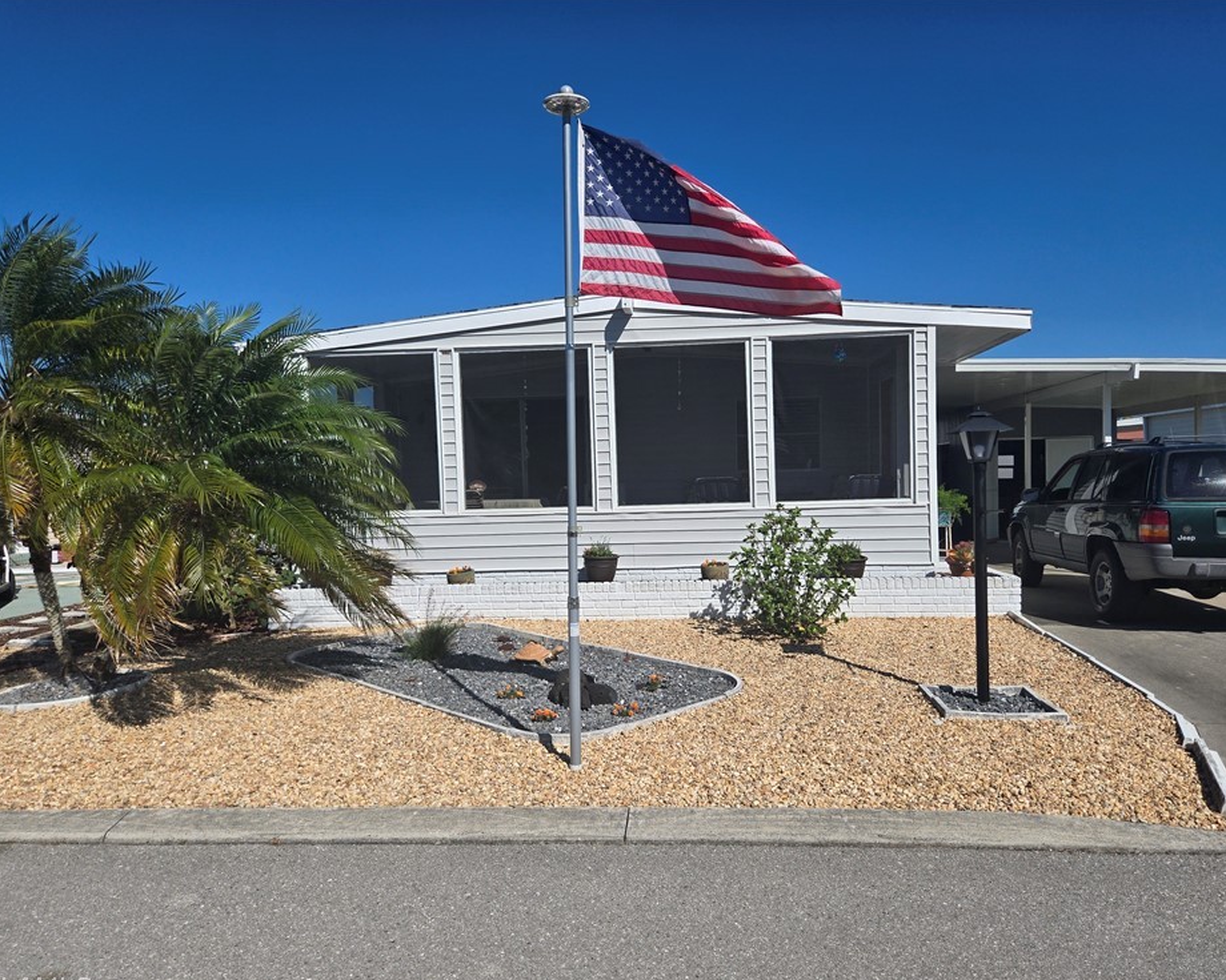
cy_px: 507
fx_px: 907
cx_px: 613
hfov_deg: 68.1
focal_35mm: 25
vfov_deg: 56.8
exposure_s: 1/3309
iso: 25
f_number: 1.8
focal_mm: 5.4
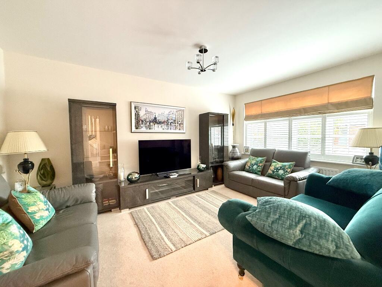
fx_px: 154
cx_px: 191
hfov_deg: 102.1
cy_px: 144
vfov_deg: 85.7
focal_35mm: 14
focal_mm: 2.22
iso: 400
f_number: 2.2
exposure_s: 1/60
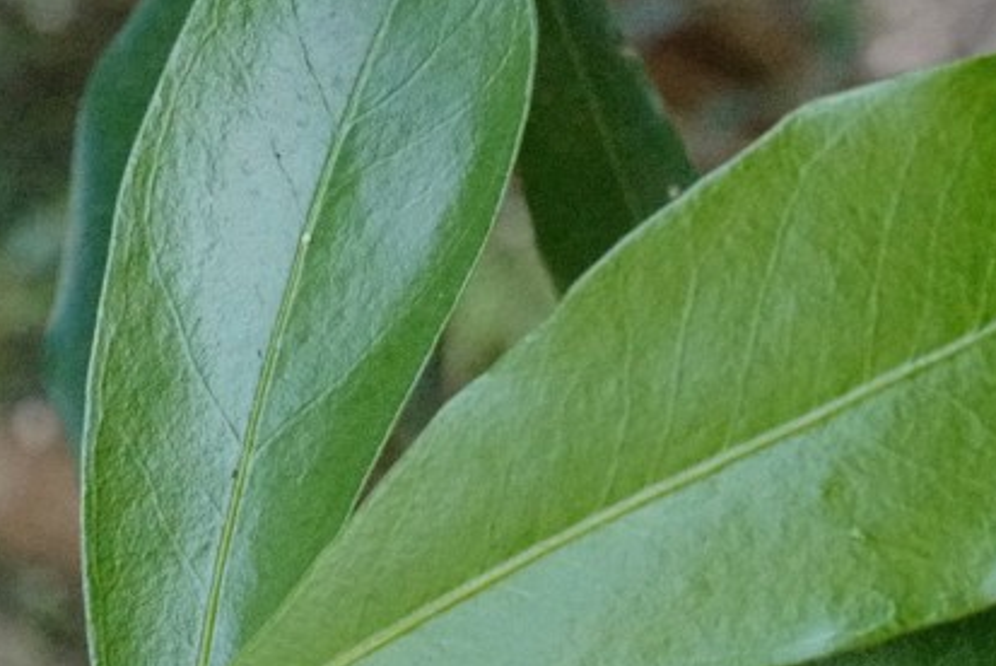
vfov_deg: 17.1
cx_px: -52
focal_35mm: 78
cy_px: 690
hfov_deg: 24.5
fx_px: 2159
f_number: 6.3
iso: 3200
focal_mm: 19
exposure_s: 1/200
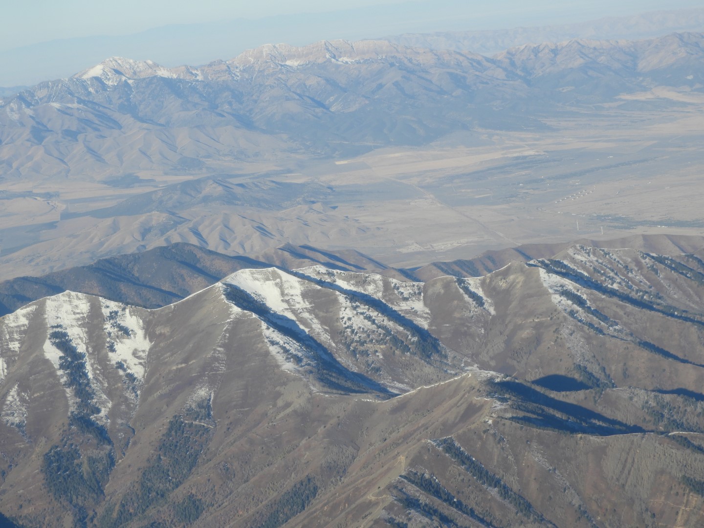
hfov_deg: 15.8
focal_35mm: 125
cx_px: 352
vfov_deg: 11.9
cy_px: 264
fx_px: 2542
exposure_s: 1/640
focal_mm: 22.4
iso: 100
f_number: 5
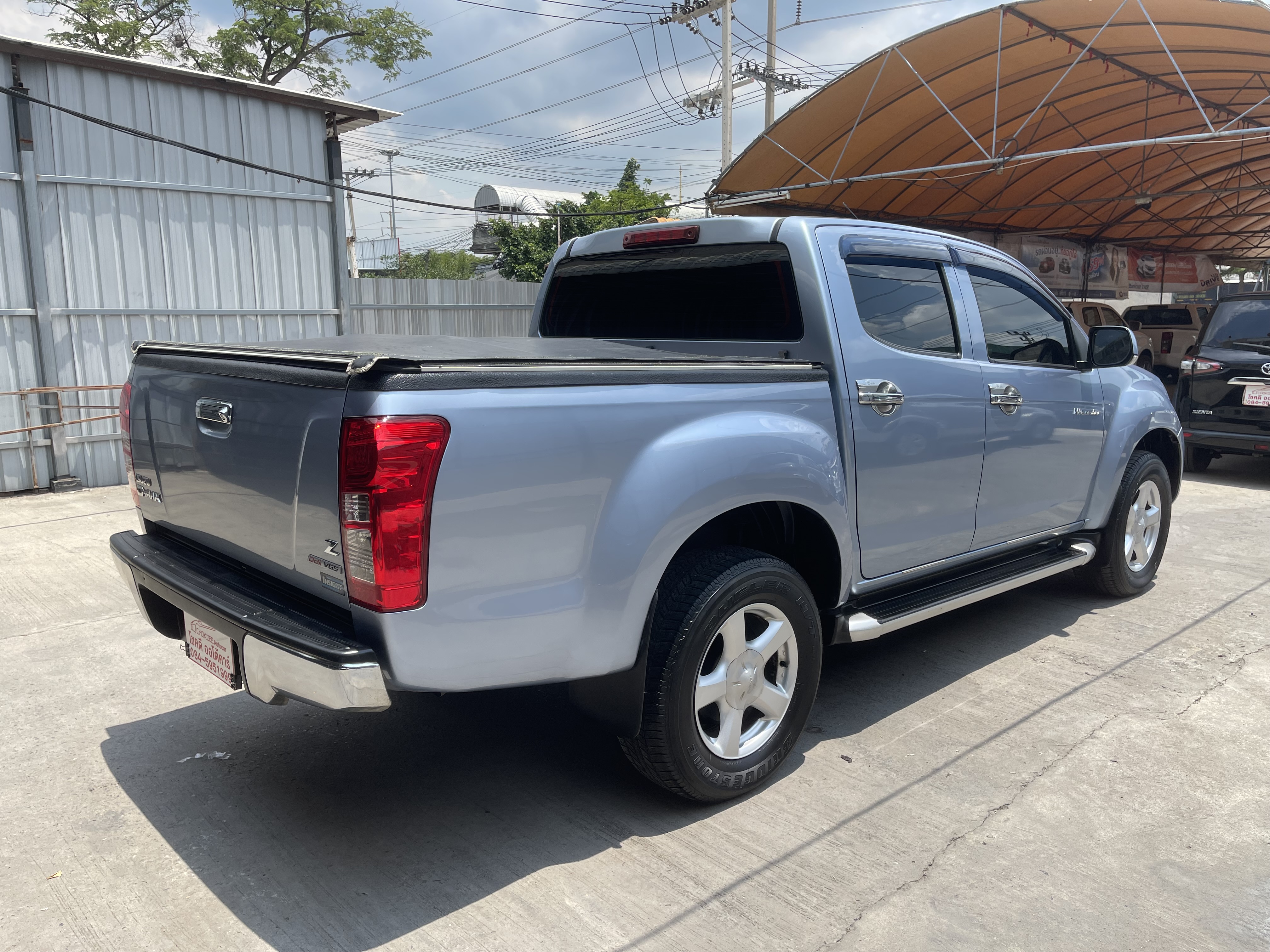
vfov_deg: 54.9
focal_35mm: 25
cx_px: 635
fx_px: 917
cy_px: 476
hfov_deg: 69.4
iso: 32
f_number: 1.6
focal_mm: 5.1
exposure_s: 1/2433
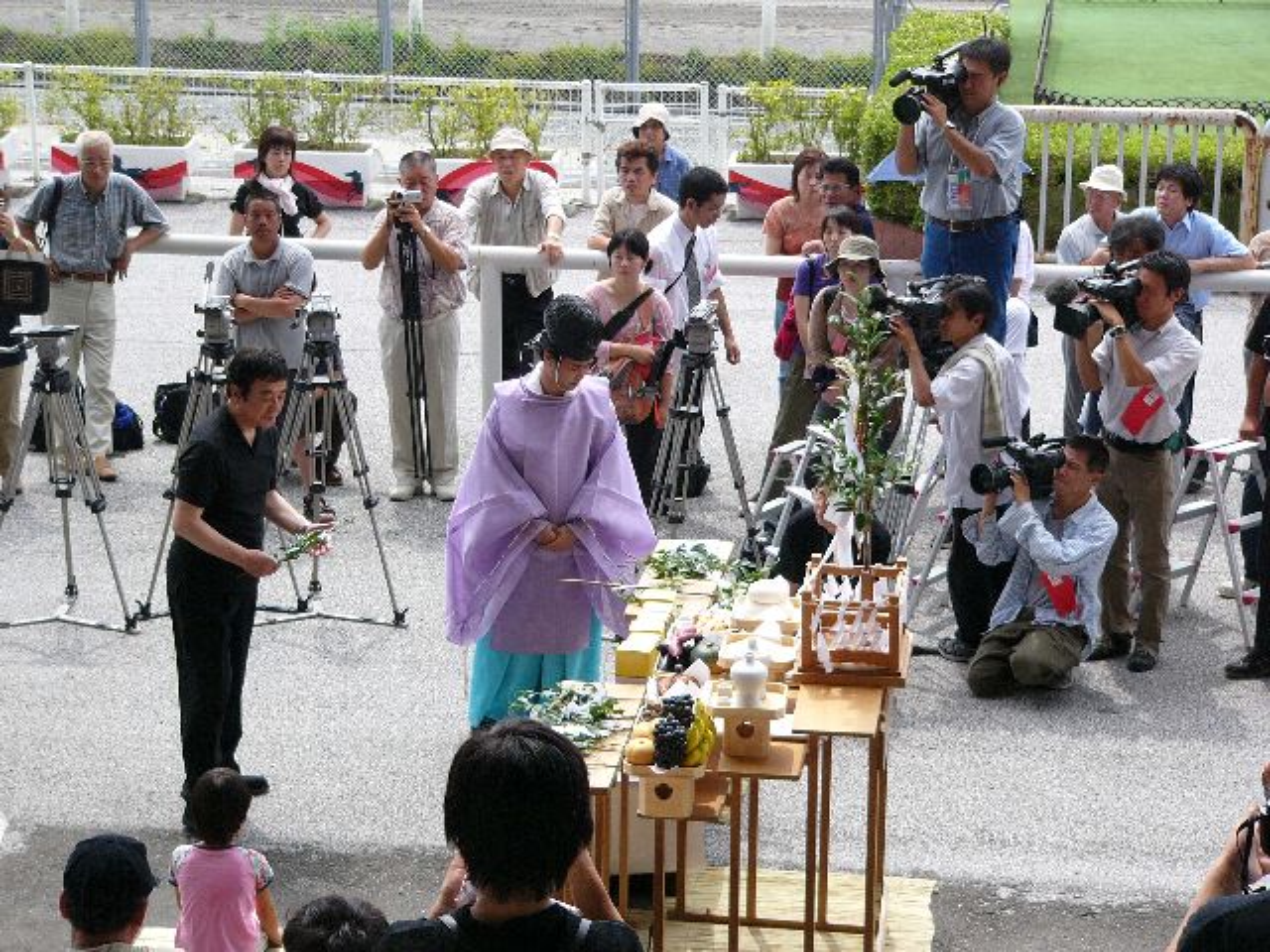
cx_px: 635
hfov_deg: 18.2
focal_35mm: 108
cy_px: 476
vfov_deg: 13.7
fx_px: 3962
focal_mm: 18
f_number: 2.8
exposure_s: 1/1000
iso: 100
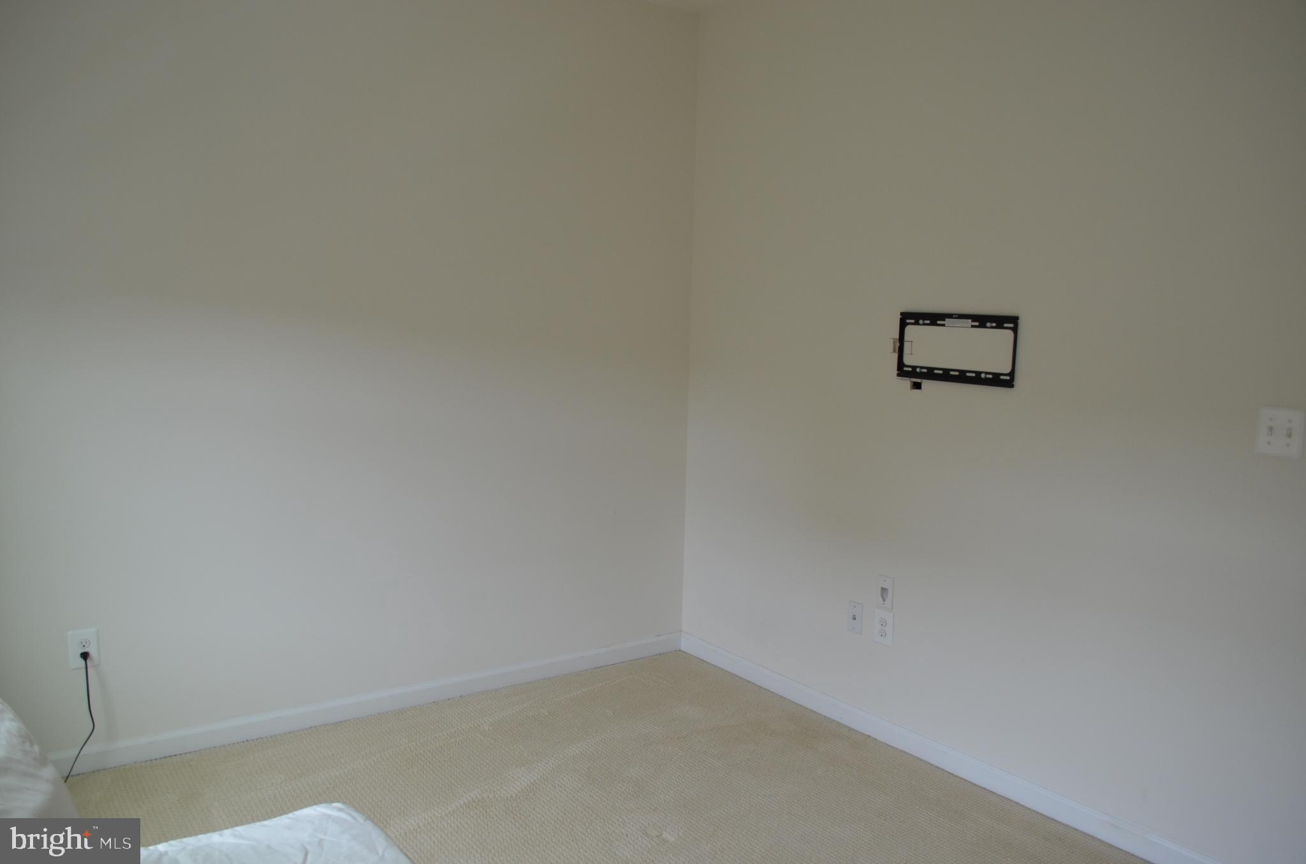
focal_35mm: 27
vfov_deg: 47.7
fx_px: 977
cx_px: 653
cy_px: 432
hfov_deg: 67.5
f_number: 5
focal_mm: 18
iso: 400
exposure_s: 1/100
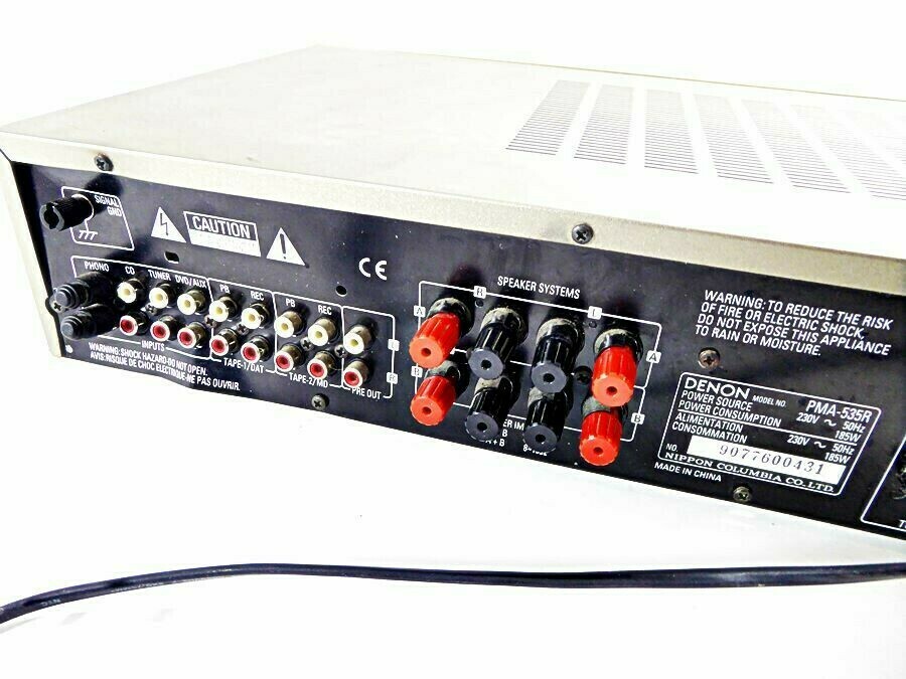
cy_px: 340
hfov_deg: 71.6
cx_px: 453
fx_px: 628
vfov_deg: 56.8
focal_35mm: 24
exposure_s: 1/15
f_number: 3.3
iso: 400
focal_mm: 4.3
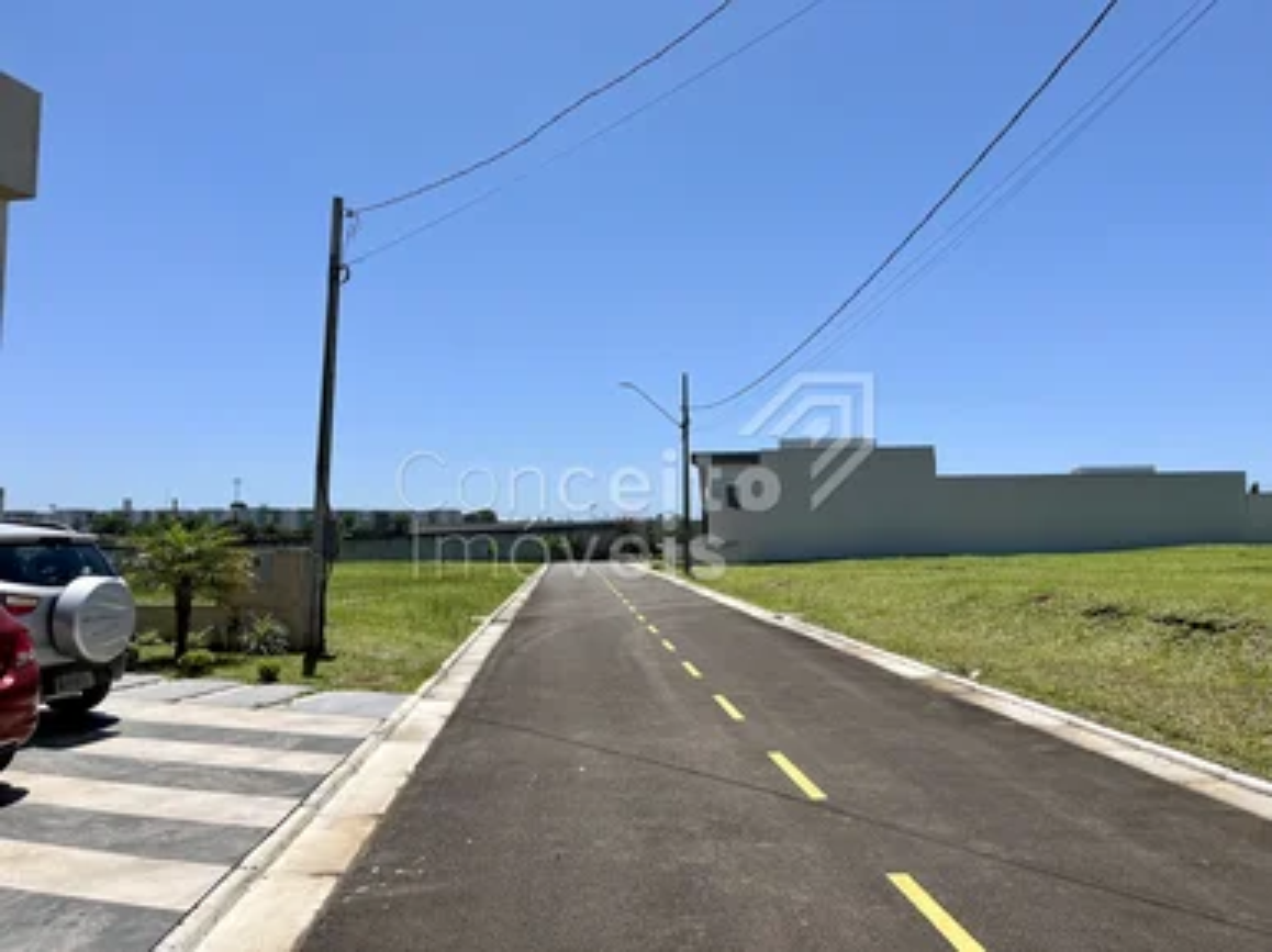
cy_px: 476
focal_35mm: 26
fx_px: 955
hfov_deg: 67.3
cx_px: 636
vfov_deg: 53.0
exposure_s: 1/5319
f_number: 1.6
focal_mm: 5.1
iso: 50
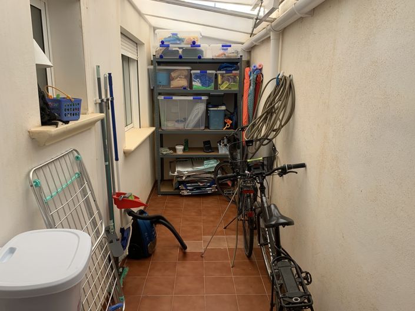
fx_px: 312
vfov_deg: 53.0
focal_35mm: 26
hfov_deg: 67.3
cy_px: 156
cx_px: 208
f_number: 1.8
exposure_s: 1/121
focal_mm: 4.25
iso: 50
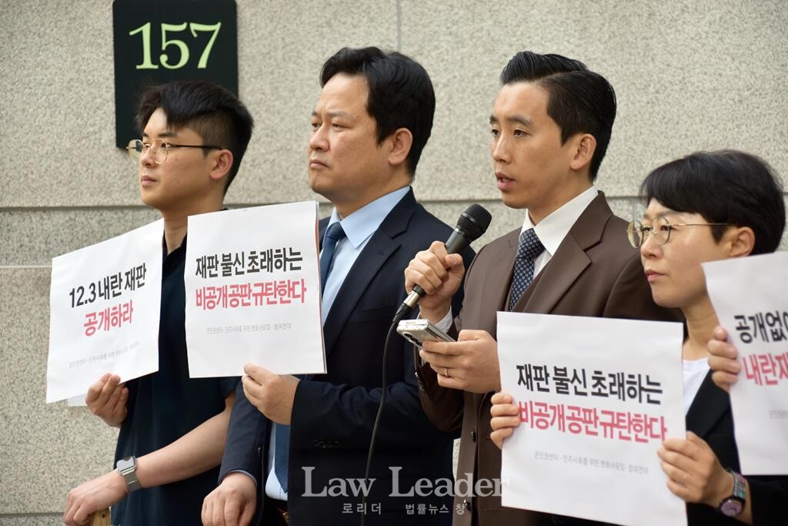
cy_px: 263
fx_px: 2791
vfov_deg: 10.8
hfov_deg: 16.1
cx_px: 394
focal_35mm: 128
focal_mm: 85
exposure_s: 1/250
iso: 160
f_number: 5.3
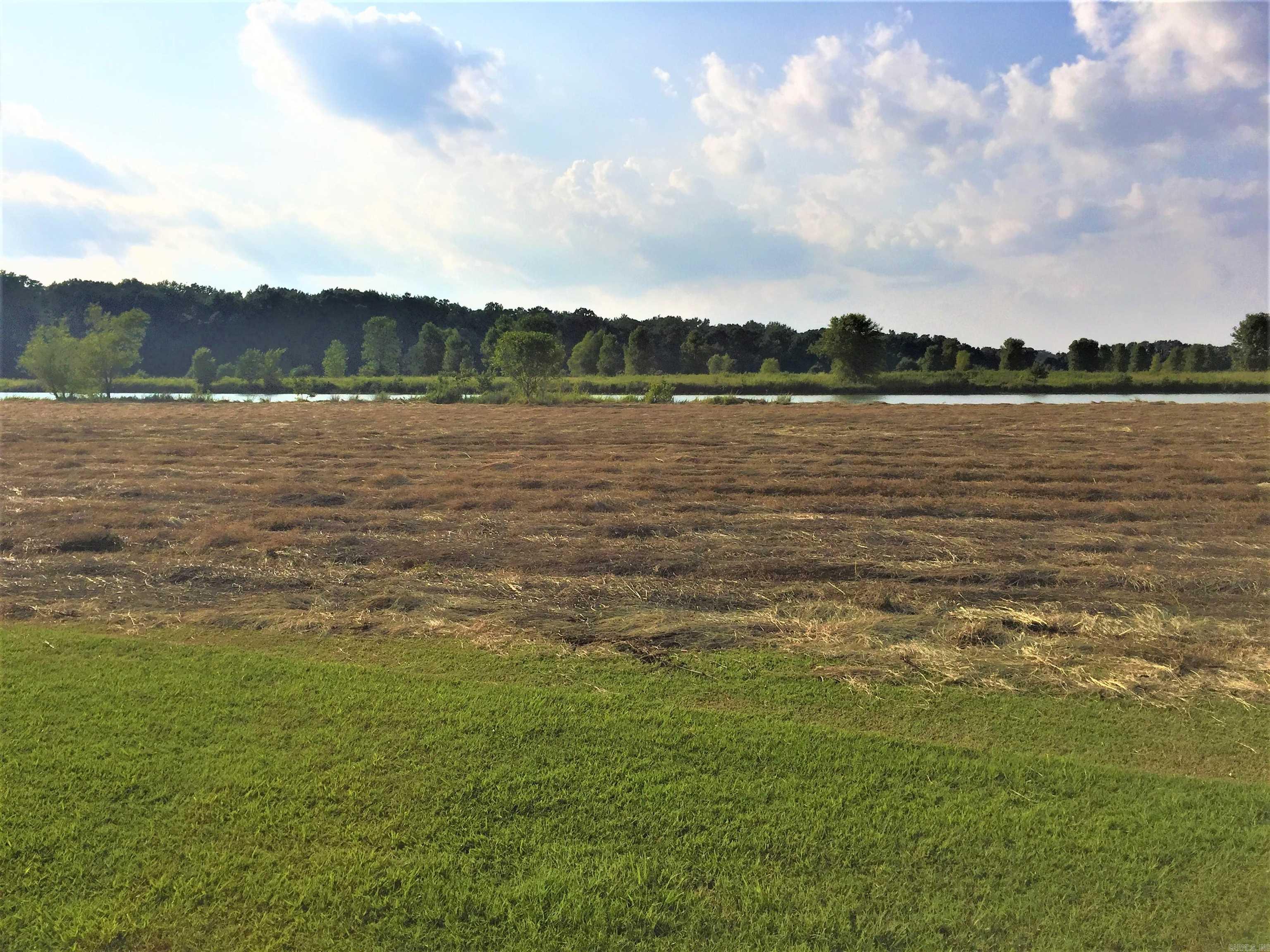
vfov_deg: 48.2
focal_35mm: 29
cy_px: 476
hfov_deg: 61.7
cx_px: 635
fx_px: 1064
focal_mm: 4.15
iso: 32
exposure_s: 1/4405
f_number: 2.2
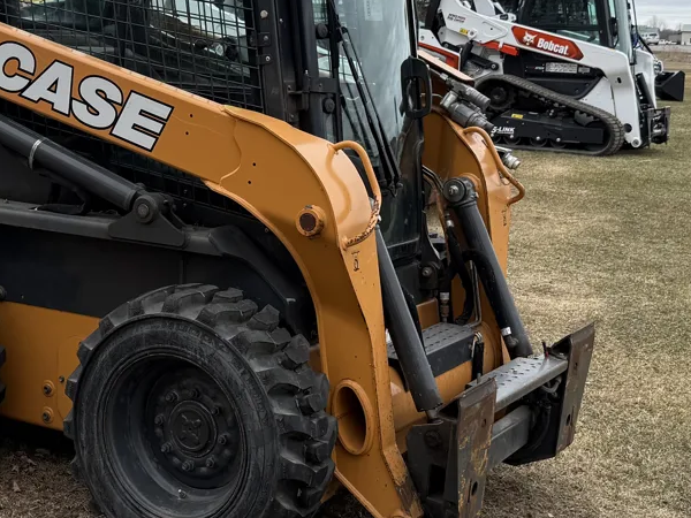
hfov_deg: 30.0
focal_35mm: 64
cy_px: 205
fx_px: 1278
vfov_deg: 22.9
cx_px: 228
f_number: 1.78
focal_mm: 6.76
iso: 80
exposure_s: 1/2703
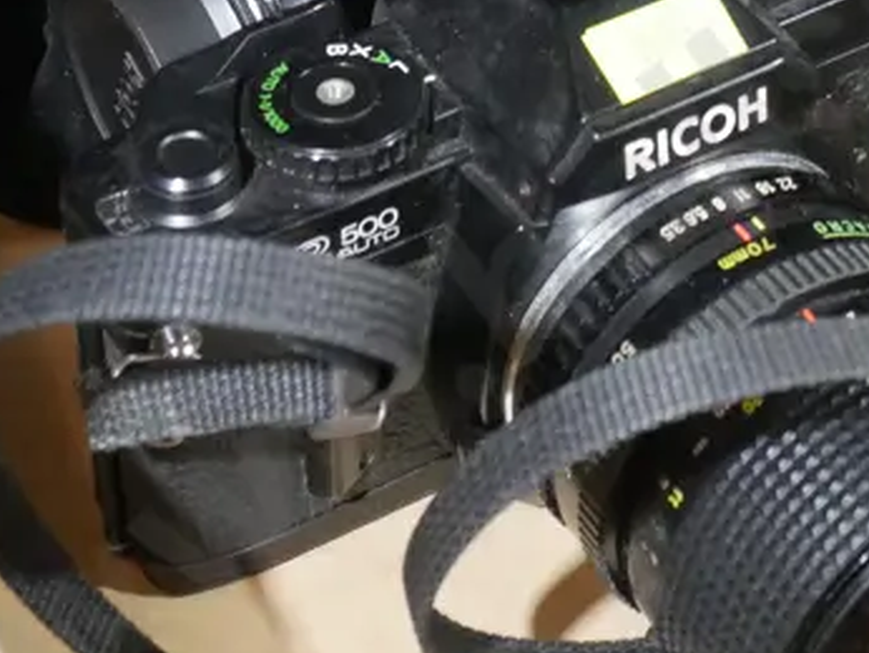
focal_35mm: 136
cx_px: 1037
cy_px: -92
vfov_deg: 10.8
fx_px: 3417
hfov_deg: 14.1
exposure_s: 1/60
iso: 2500
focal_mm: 23
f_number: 5.1
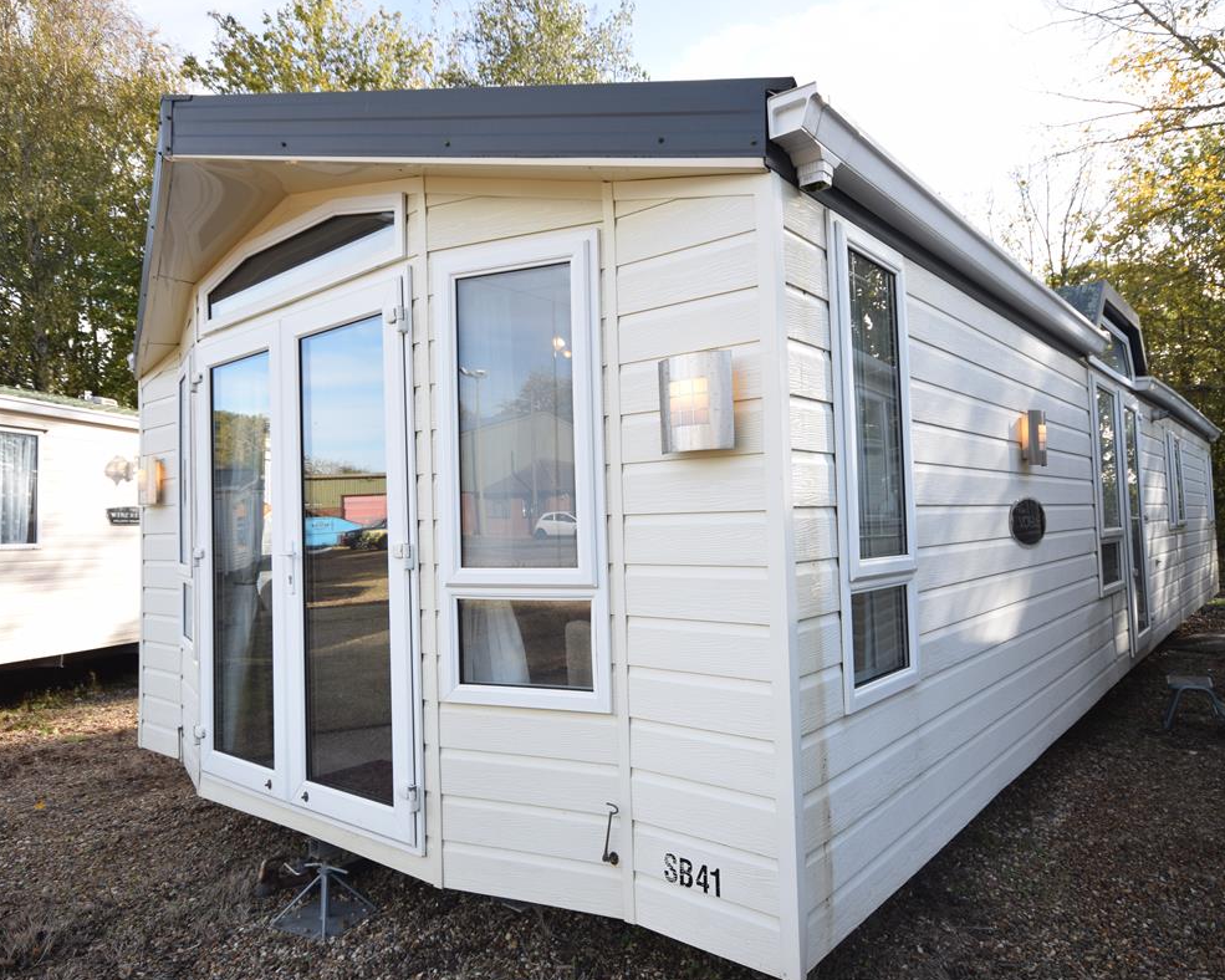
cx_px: 581
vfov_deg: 58.8
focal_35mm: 24
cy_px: 490
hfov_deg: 70.2
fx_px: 870
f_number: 6.3
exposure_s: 1/160
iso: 200
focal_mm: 14
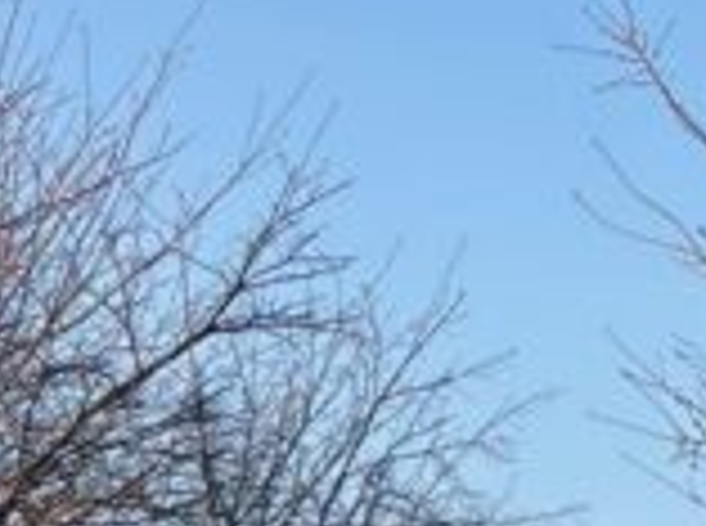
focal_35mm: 170
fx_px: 3459
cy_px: 477
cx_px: -504
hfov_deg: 11.0
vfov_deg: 8.7
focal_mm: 4.2
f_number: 1.6
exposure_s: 1/818
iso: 32
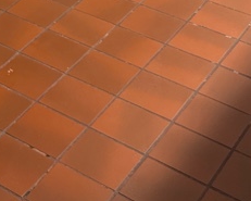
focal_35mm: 104
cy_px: -74
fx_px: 773
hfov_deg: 17.1
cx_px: -95
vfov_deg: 14.1
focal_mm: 6.76
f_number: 1.78
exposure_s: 1/60
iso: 400
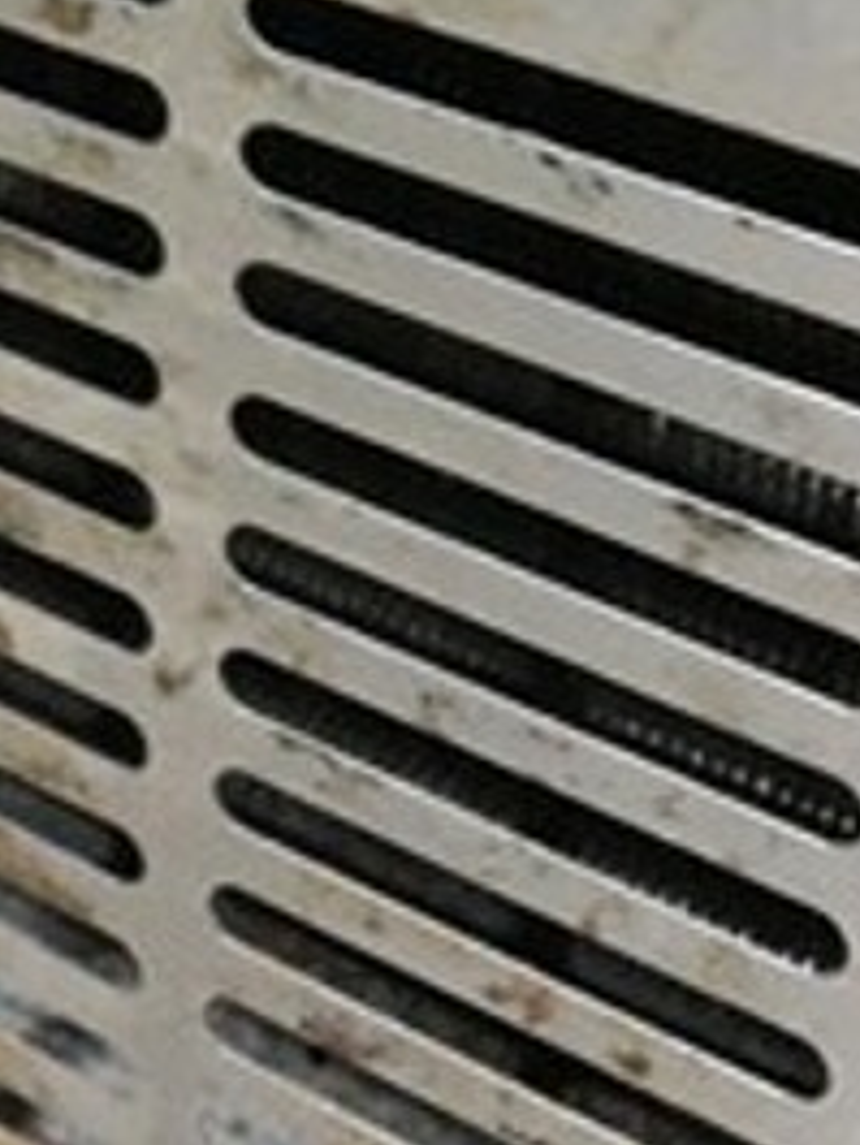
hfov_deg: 16.5
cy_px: -477
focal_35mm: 89
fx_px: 2946
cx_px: 138
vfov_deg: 19.6
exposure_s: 1/4
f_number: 2.2
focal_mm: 4.15
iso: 125
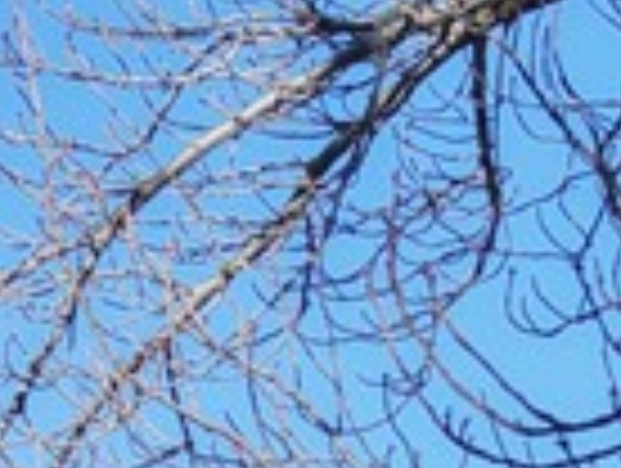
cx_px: 477
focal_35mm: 178
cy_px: 1224
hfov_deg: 11.1
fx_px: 3199
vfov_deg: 7.6
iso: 100
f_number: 1.8
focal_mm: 8.67
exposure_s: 1/800
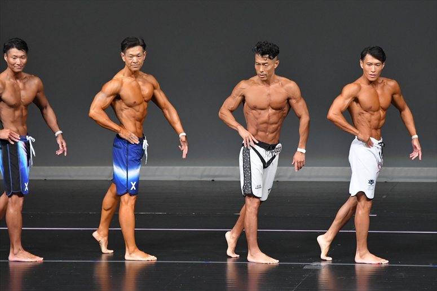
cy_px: 146
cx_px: 218
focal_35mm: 300
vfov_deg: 4.6
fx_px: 3640
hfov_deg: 6.9
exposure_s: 1/400
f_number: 5.6
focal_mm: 200
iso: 4000
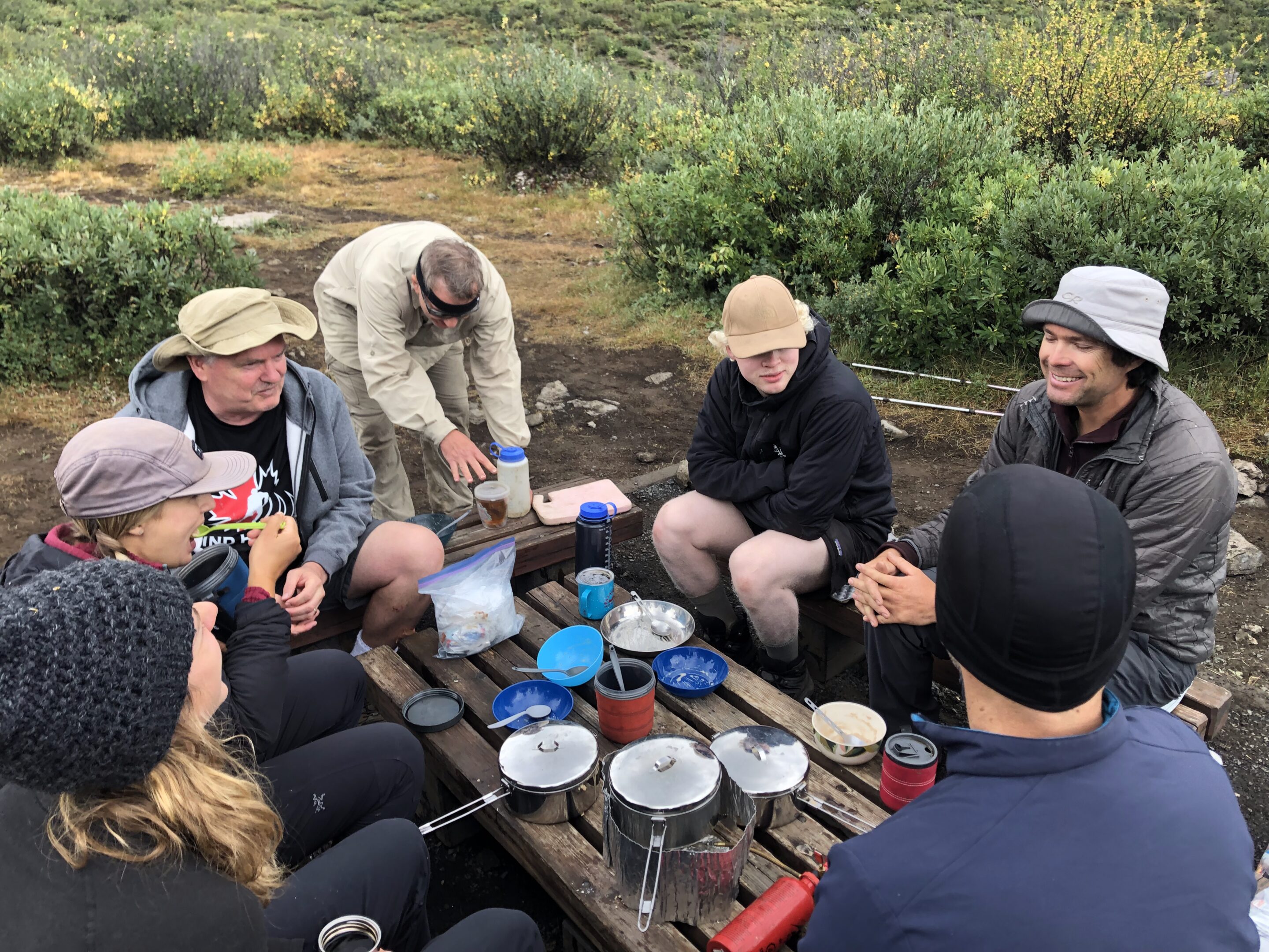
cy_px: 476
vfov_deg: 49.7
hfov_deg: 63.4
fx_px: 1026
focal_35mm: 28
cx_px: 634
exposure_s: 1/120
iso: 32
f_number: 1.8
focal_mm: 3.99
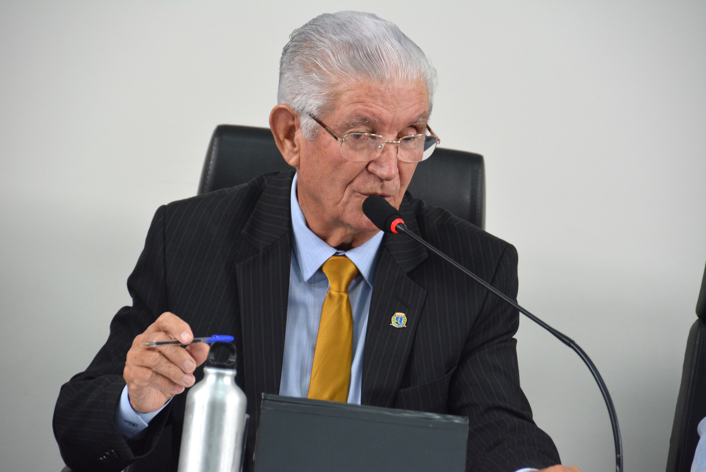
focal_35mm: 255
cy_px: 236
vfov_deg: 5.4
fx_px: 5005
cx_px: 353
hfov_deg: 8.1
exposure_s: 1/125
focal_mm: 170
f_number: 5.6
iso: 1100
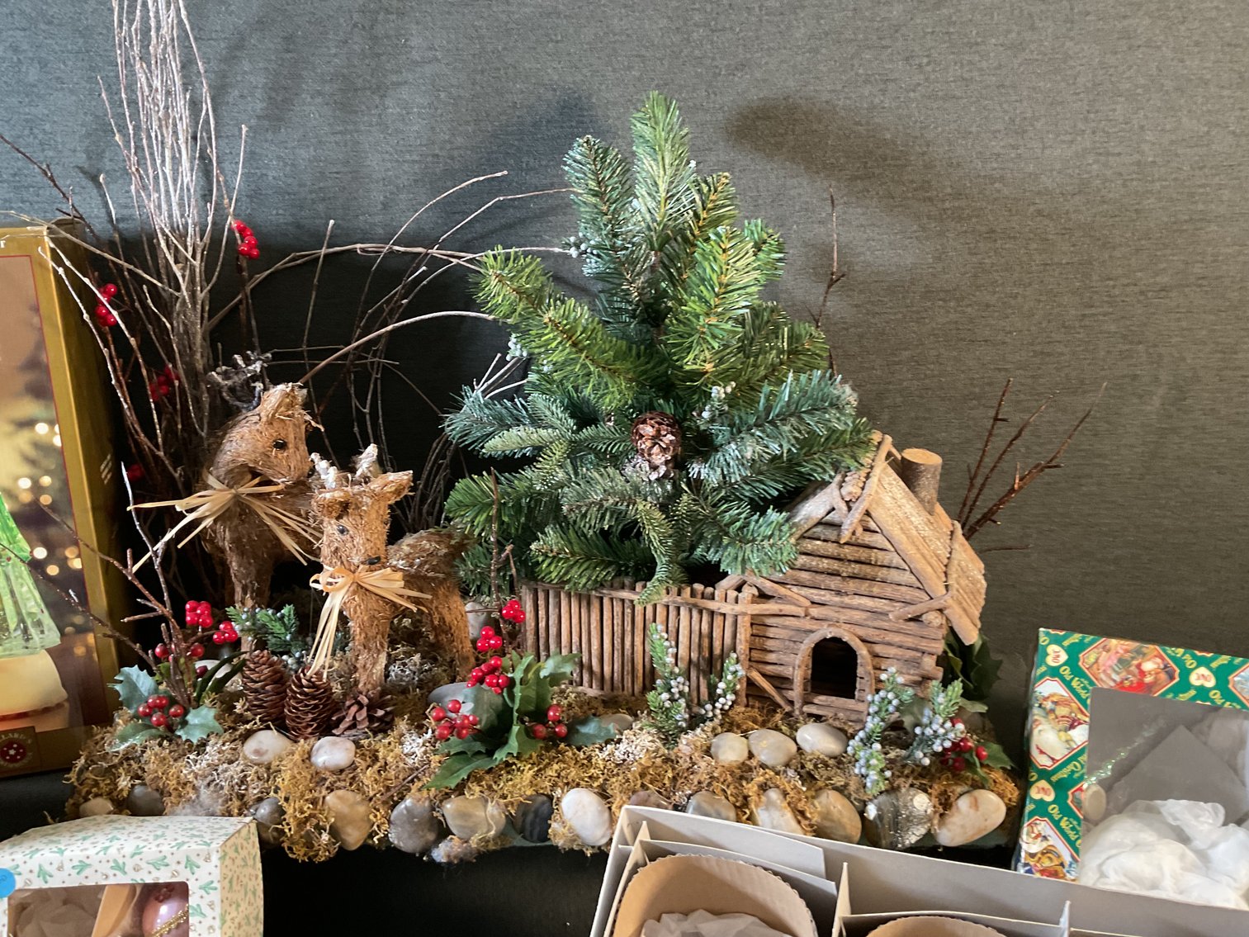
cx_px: 624
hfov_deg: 61.7
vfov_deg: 48.2
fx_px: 1046
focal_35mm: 29
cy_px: 468
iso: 200
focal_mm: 3
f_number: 1.8
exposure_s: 1/40
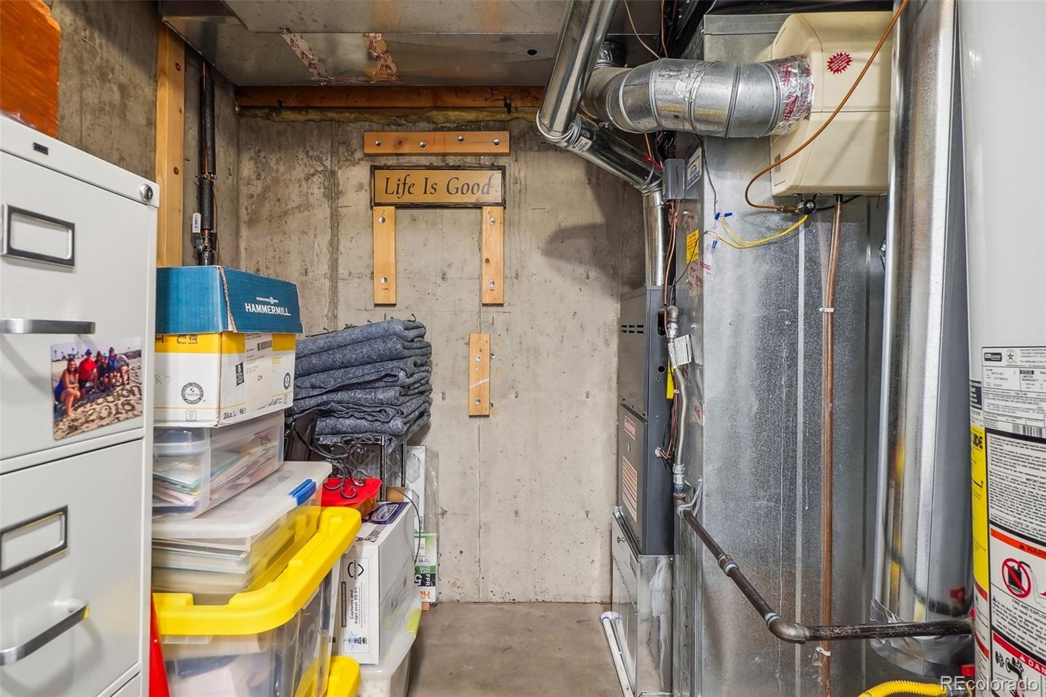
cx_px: 523
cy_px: 348
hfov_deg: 90.0
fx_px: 523
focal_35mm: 18
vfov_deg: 67.4
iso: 400
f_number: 8
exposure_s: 1/2
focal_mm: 12
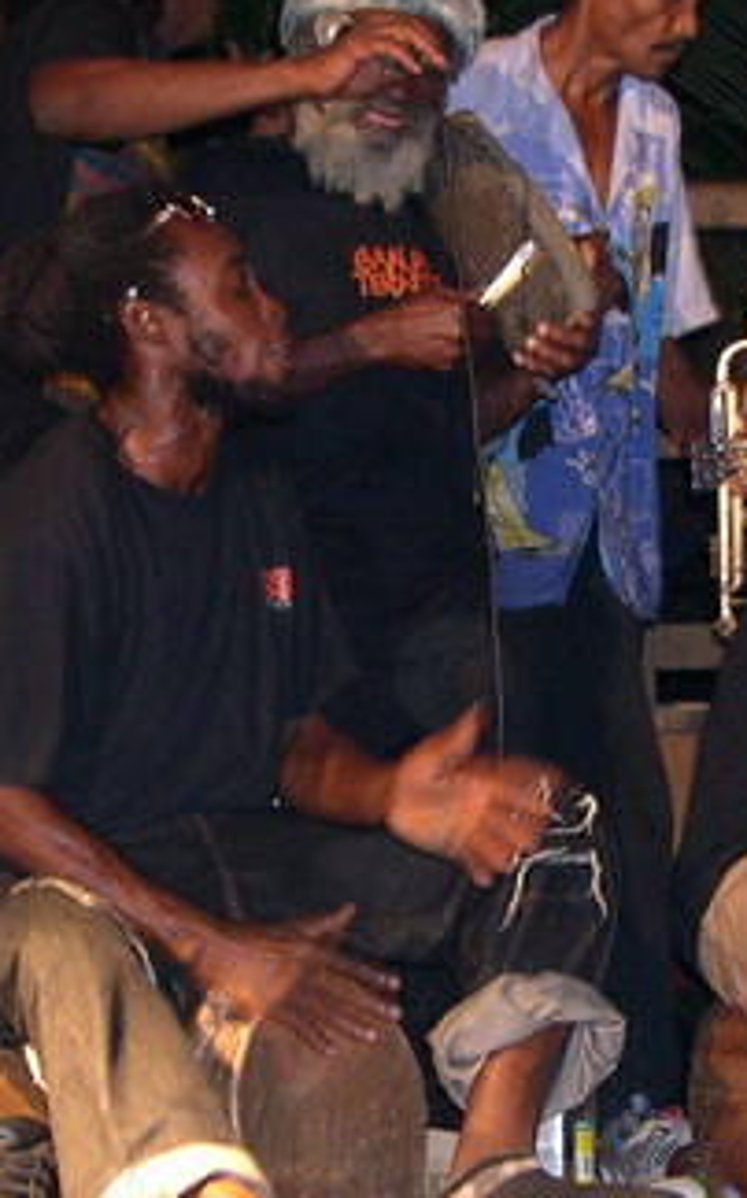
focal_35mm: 109
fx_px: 3557
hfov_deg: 12.0
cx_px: 562
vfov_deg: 19.1
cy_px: 813
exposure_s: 1/60
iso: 400
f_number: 3.2
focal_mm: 11.1
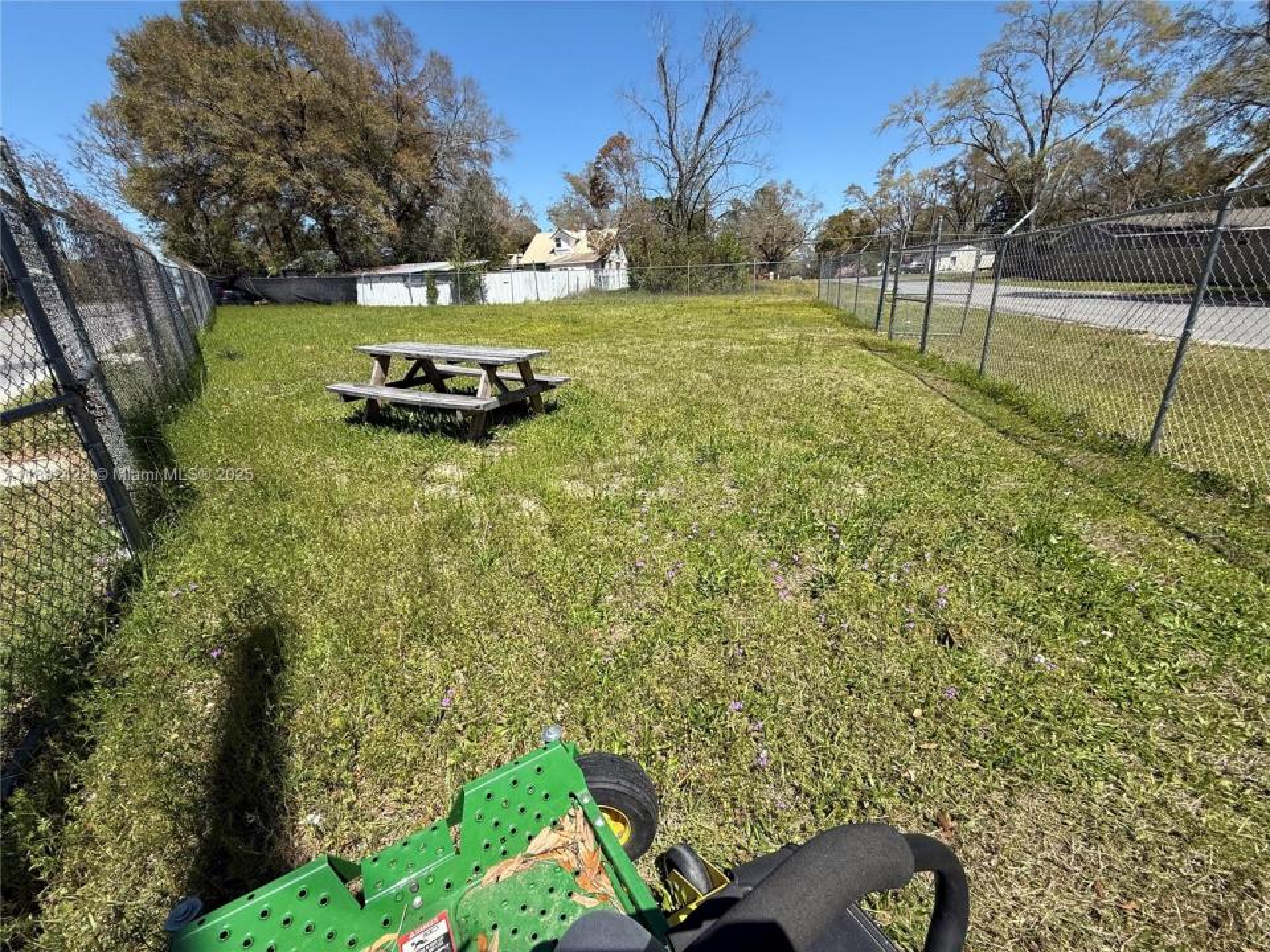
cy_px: 476
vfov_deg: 85.7
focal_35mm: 14
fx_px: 514
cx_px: 635
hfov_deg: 102.1
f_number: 2.2
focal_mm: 2.22
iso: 50
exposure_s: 1/1745
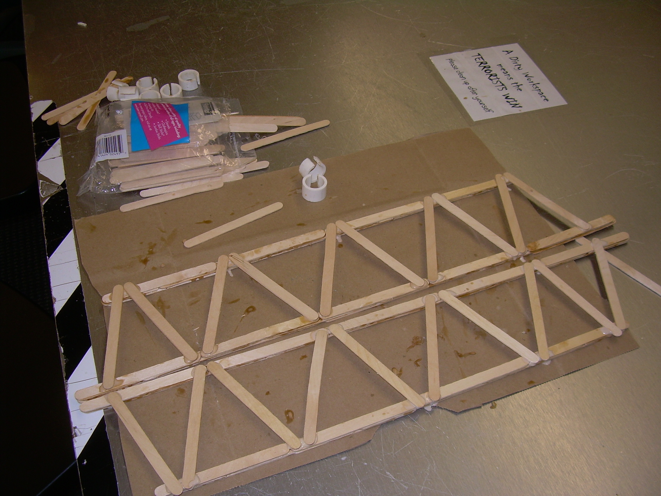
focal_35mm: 38
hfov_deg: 49.0
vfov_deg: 37.7
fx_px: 726
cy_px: 248
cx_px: 330
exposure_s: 1/60
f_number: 2.8
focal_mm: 6.3
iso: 50
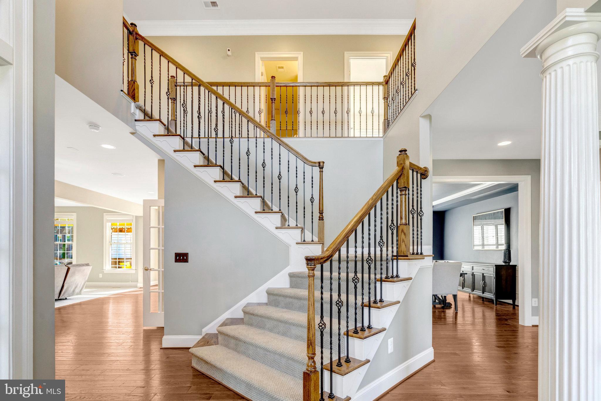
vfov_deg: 73.7
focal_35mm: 16
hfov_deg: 96.7
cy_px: 200
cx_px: 300
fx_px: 267
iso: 1250
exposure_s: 1/20
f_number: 8
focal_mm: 16
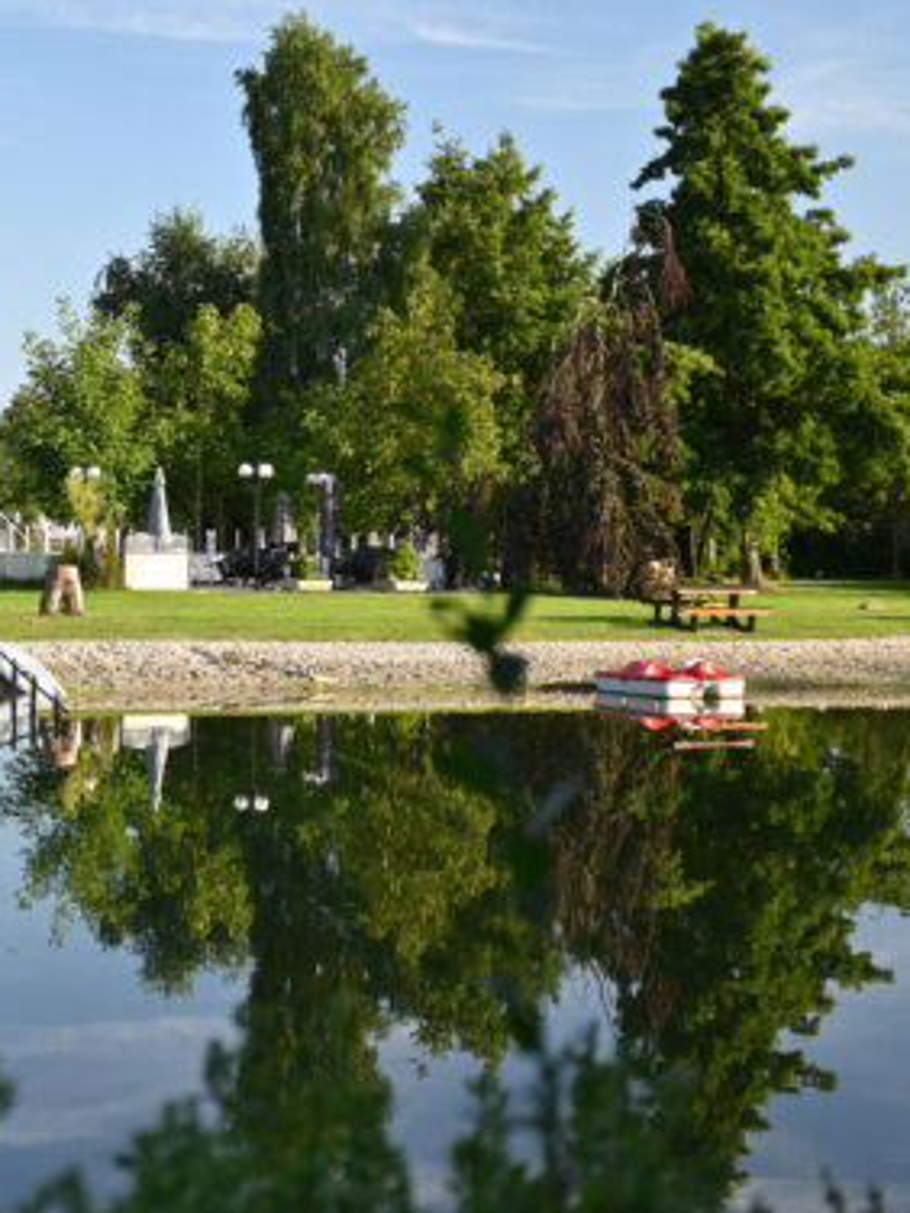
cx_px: 168
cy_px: 613
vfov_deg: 24.7
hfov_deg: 18.5
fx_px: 2769
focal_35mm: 79
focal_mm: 54
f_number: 2.8
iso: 100
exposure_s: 1/400
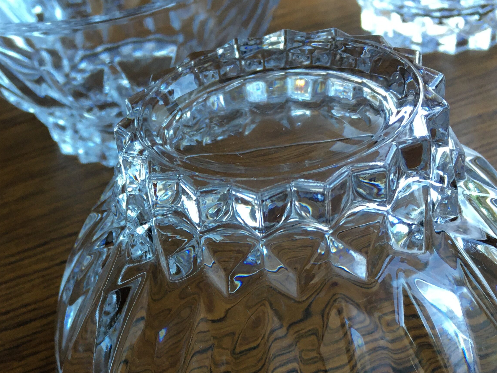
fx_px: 732
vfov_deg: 27.9
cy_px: 308
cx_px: 154
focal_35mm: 51
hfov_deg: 37.0
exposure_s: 1/33
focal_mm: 4.15
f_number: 2.2
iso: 64
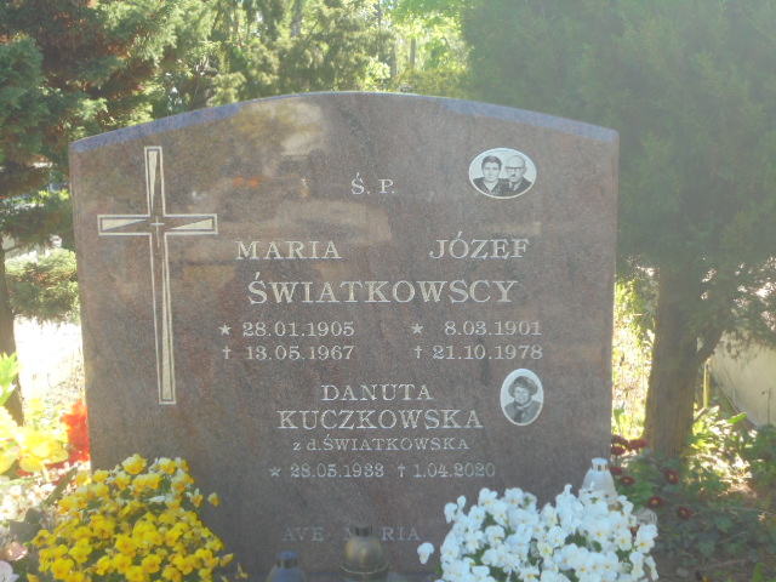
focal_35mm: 49
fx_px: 1098
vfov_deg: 29.7
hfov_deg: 38.9
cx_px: 388
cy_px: 291
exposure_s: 1/80
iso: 100
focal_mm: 8.9
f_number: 4.8
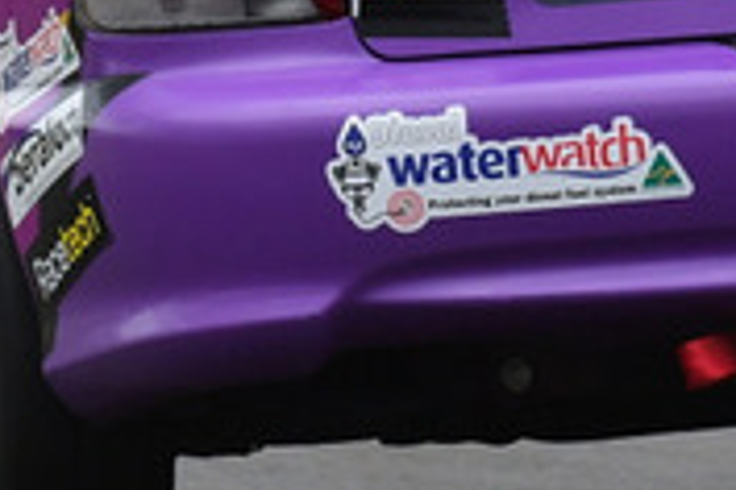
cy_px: -266
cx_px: 220
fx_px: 69179
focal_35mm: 3384
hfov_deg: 0.6
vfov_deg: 0.4
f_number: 10
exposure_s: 1/640
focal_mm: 500
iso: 640
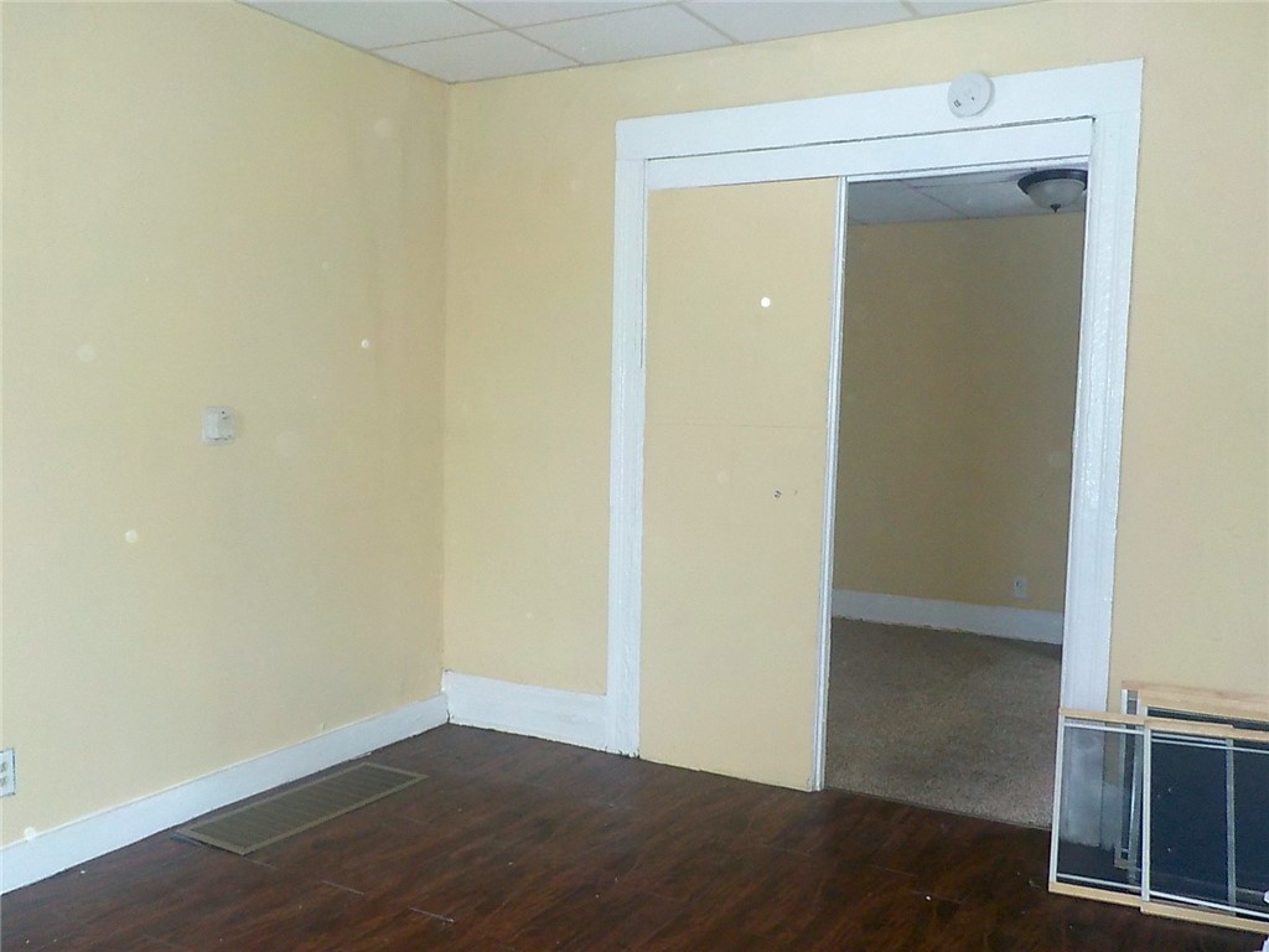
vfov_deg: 46.8
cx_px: 634
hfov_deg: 60.0
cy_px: 476
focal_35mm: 30
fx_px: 1100
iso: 220
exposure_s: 1/30
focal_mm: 4.1
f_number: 3.3
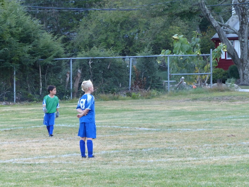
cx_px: 124
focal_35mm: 236
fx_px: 1698
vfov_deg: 6.3
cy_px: 94
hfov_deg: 8.4
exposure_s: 1/30
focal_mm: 42.5
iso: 400
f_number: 8
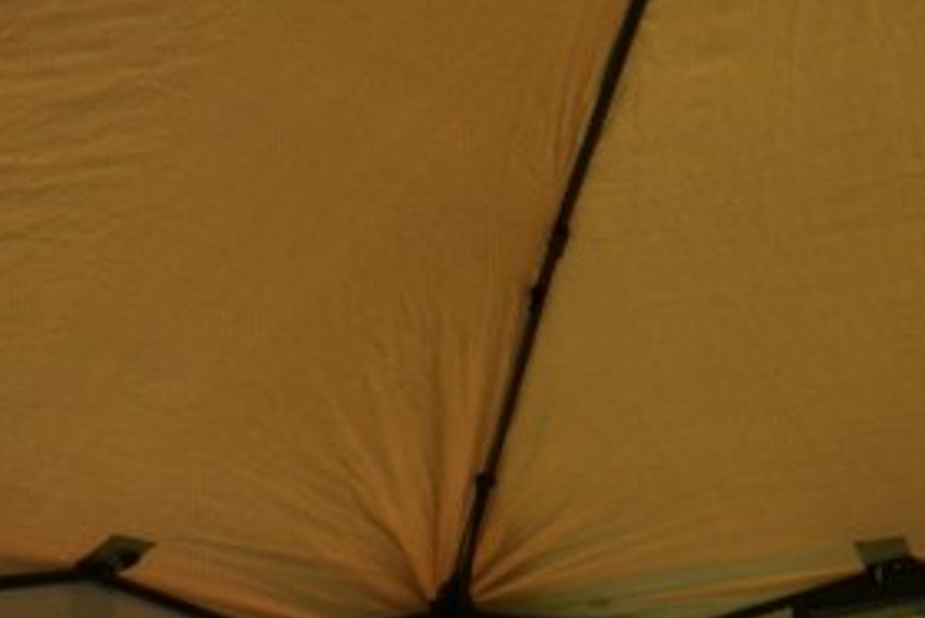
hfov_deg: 24.0
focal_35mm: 83
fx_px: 2134
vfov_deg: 14.7
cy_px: 1051
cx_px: 766
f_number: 2.8
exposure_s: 1/270
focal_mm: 3.85
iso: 80
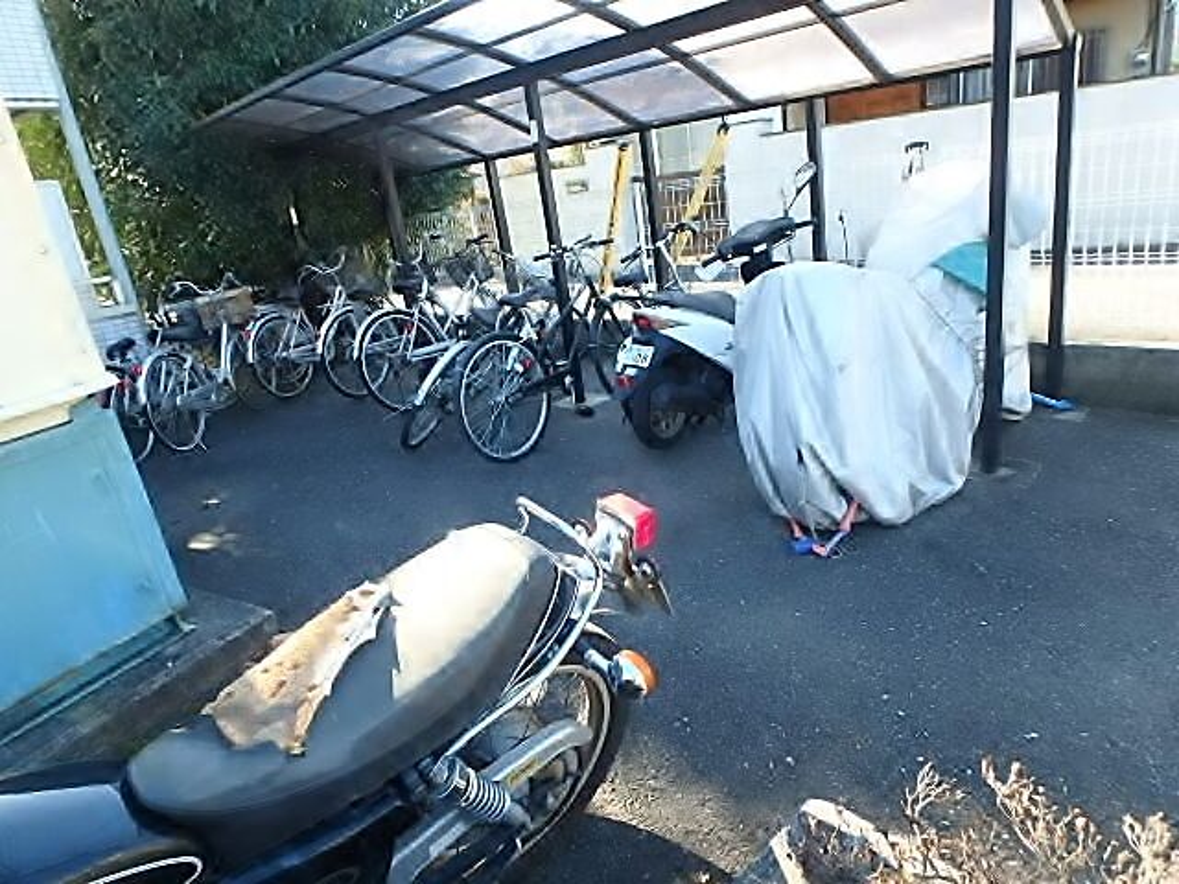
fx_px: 715
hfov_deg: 79.0
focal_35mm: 21
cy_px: 442
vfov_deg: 63.4
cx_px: 590
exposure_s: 1/250
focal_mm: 3.7
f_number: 3.5
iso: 400
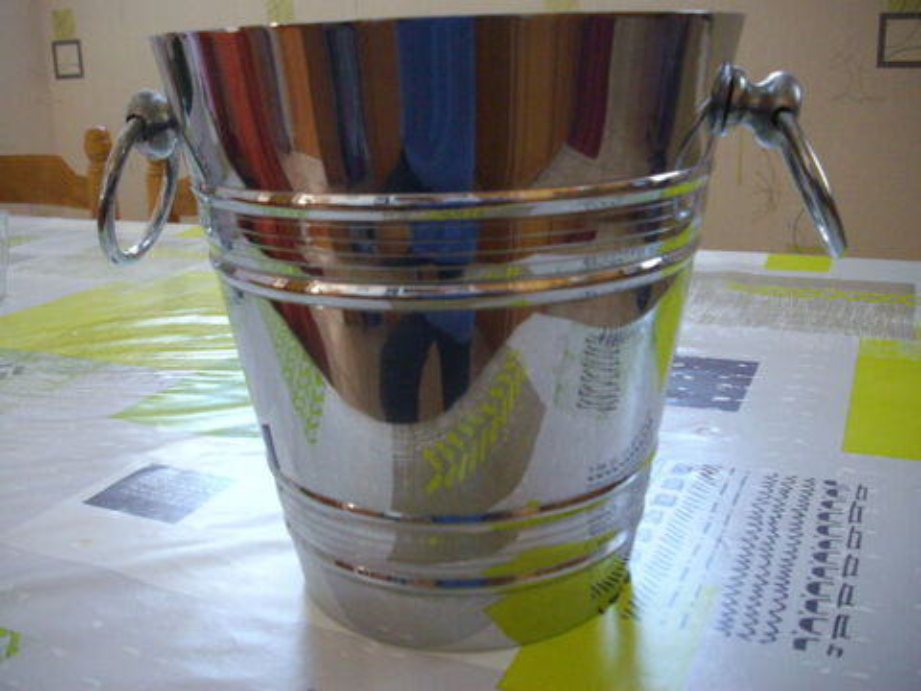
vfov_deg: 38.7
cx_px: 460
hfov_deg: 50.1
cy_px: 346
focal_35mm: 37
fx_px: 984
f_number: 2.8
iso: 346
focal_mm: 6.2
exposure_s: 1/50
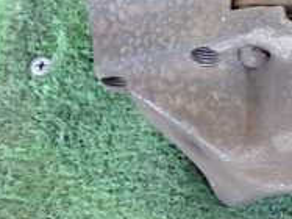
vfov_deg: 10.4
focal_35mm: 141
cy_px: -38
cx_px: 412
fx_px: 1189
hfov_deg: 13.4
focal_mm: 7.84
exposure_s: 1/40
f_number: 2.9
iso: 400
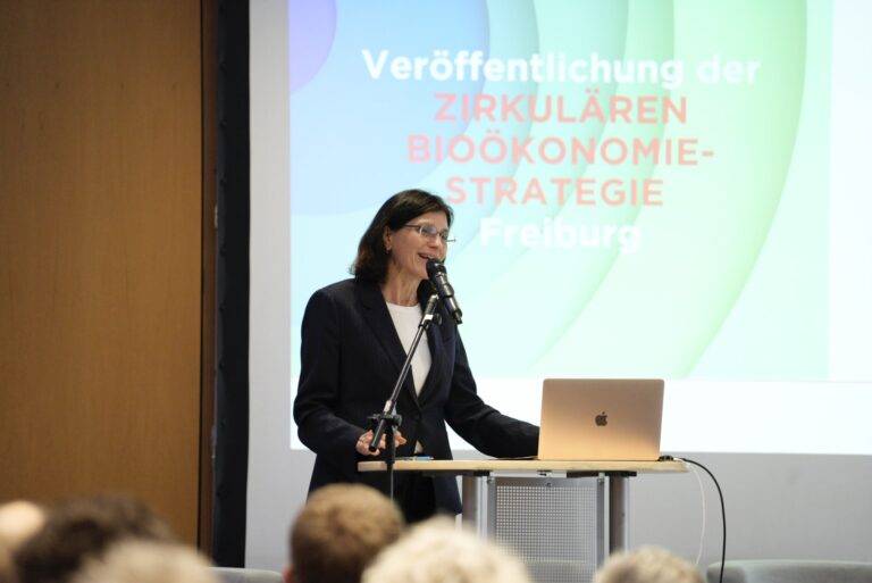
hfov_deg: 10.3
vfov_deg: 6.9
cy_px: 292
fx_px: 4847
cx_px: 436
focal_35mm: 200
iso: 4000
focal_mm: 200
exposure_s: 1/250
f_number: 4
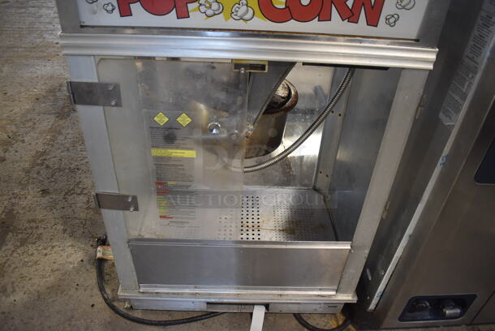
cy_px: 166
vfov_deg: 48.0
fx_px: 372
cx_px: 248
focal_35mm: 27
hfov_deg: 67.3
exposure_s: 1/125
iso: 1250
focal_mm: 18
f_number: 3.5
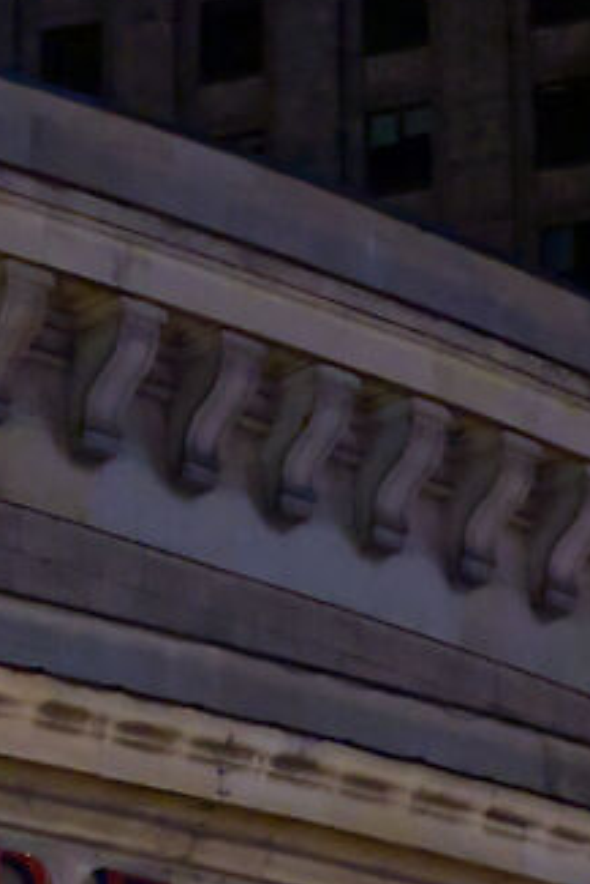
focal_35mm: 236
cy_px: -694
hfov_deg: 5.8
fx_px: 5795
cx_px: 359
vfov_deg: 8.4
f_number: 3.5
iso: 3200
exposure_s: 1/60
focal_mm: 32
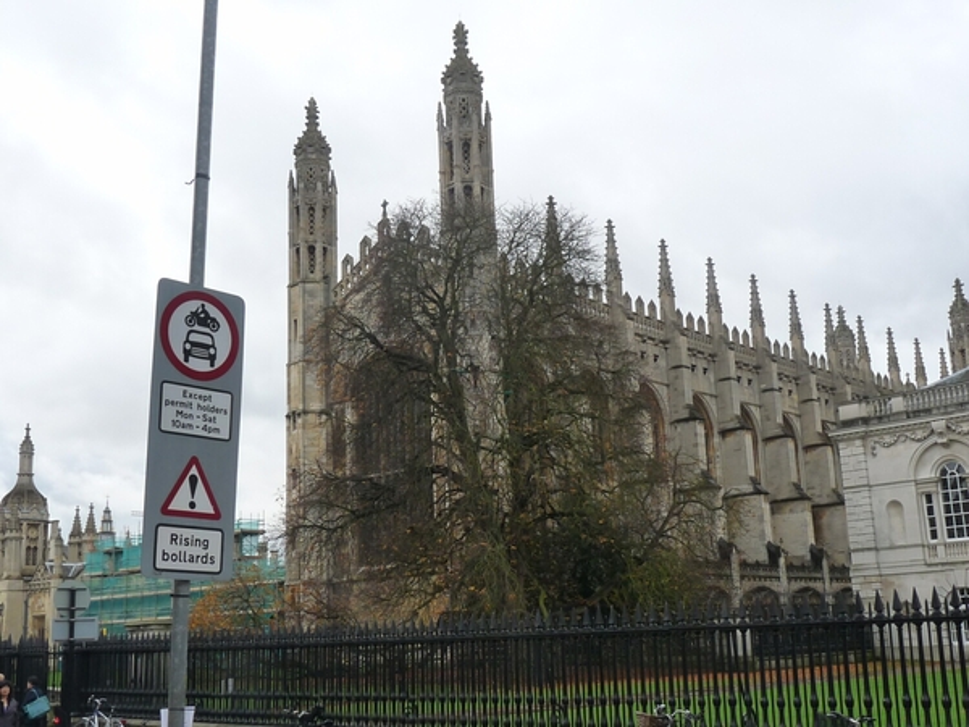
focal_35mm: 42
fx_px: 1176
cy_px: 364
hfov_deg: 44.8
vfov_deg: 34.3
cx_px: 484
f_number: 4.5
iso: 160
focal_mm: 5.2
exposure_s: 1/200
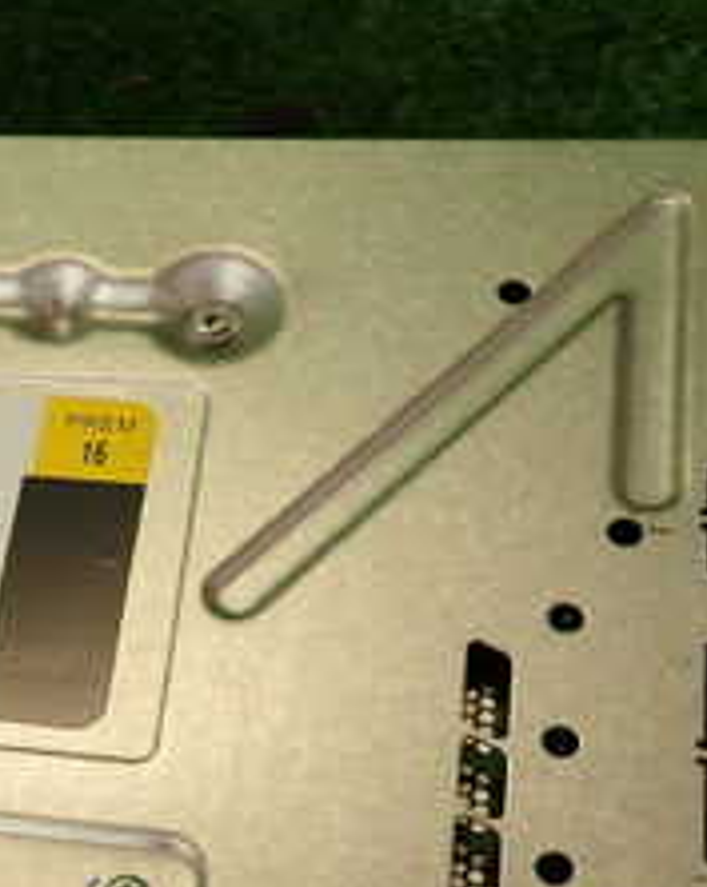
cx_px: -188
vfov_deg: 27.8
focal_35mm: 66
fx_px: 1730
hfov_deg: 21.2
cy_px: 783
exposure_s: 1/100
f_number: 2
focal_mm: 4.5
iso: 100
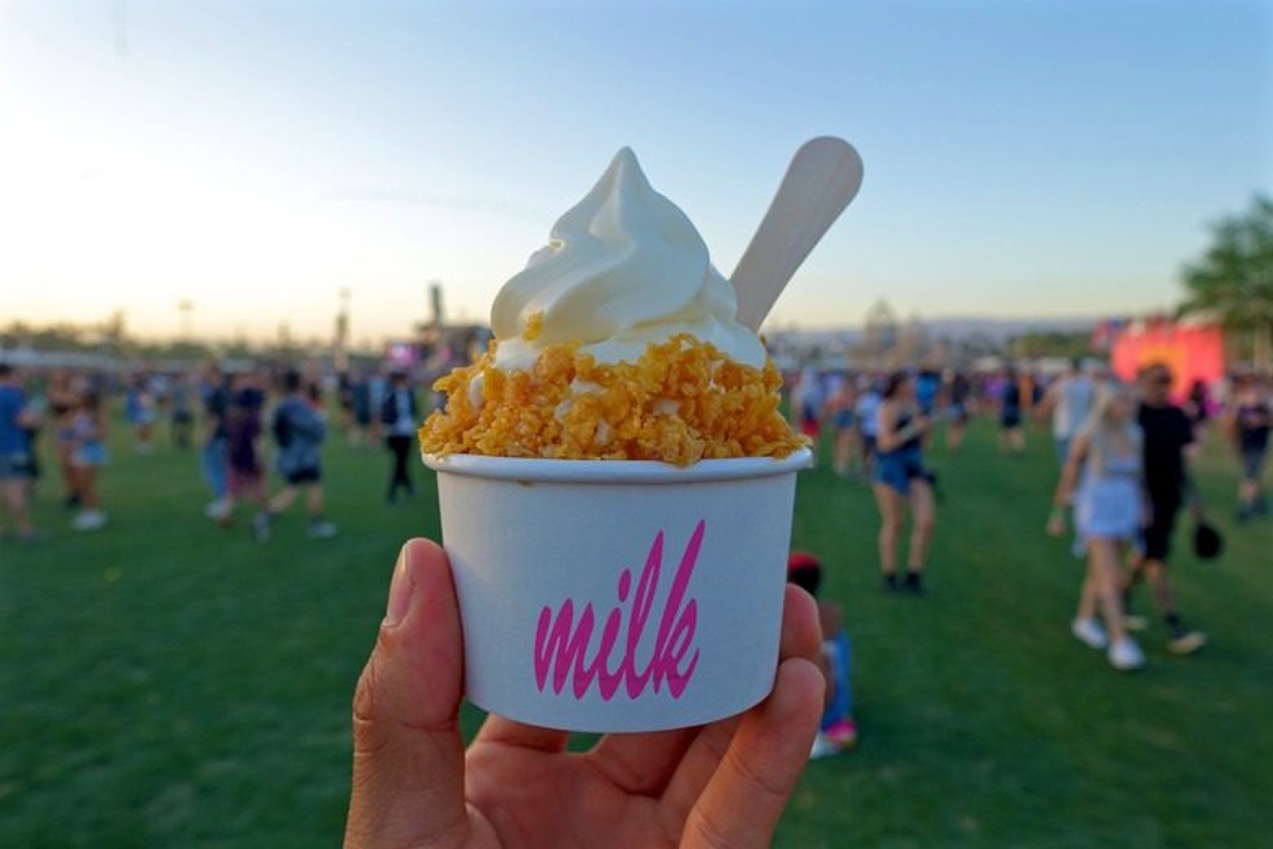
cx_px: 636
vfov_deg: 53.1
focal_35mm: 24
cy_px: 424
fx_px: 849
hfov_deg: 73.7
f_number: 4
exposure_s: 1/160
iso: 125
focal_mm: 8.8
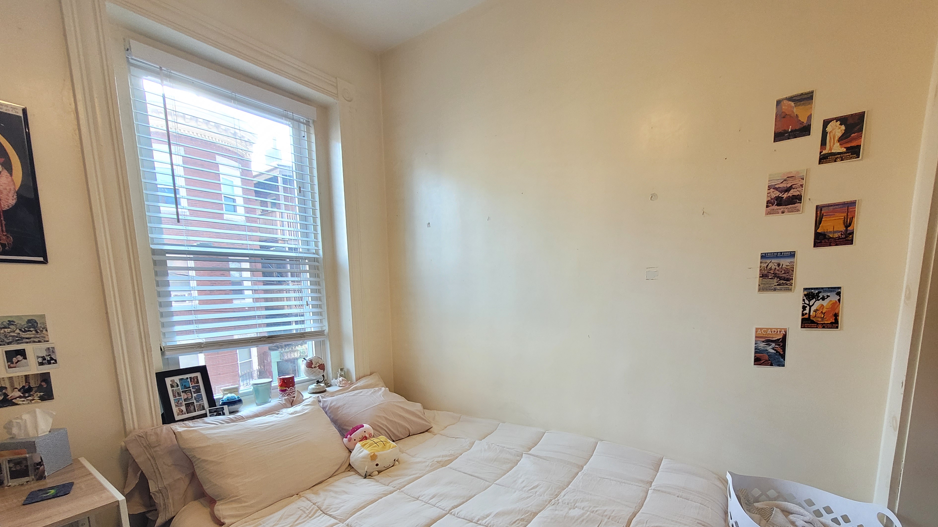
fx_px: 373
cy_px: 348
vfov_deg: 68.7
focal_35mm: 15
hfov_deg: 103.0
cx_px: 465
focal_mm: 1.74
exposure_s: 1/59
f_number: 2.2
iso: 200
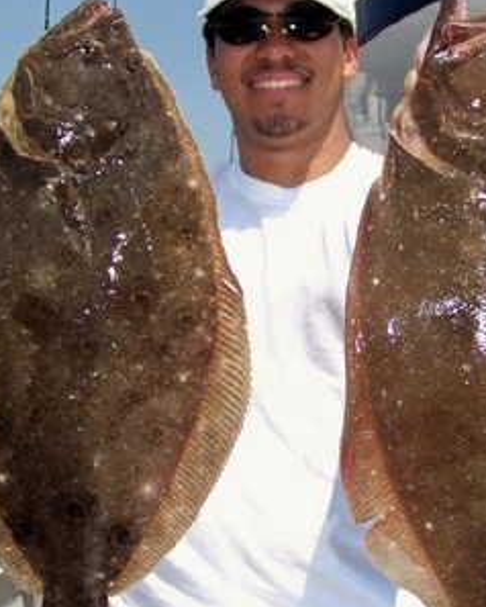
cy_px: 340
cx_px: 290
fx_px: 1132
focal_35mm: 63
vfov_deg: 30.0
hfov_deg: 24.2
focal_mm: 5.85
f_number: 2.8
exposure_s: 1/1000
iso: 64
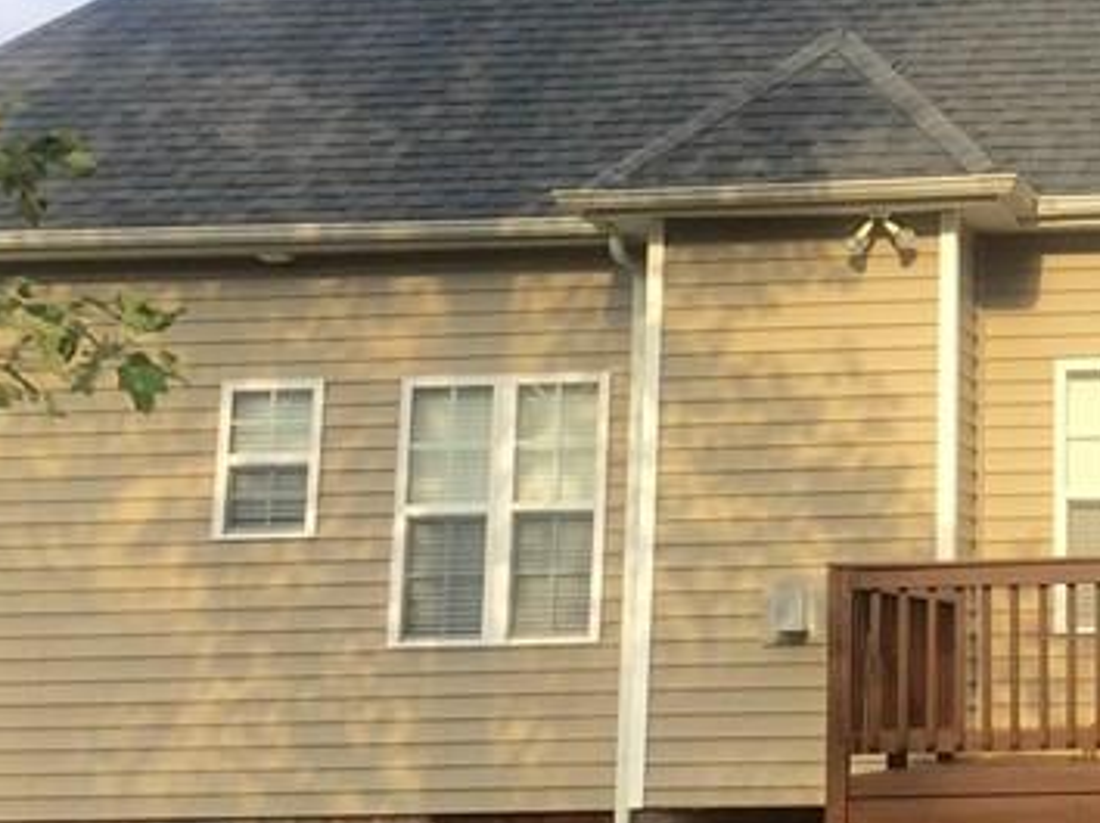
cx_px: 1265
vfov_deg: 17.4
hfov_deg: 21.8
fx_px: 2667
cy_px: 127
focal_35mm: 84
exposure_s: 1/1014
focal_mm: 4.15
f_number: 2.2
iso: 32
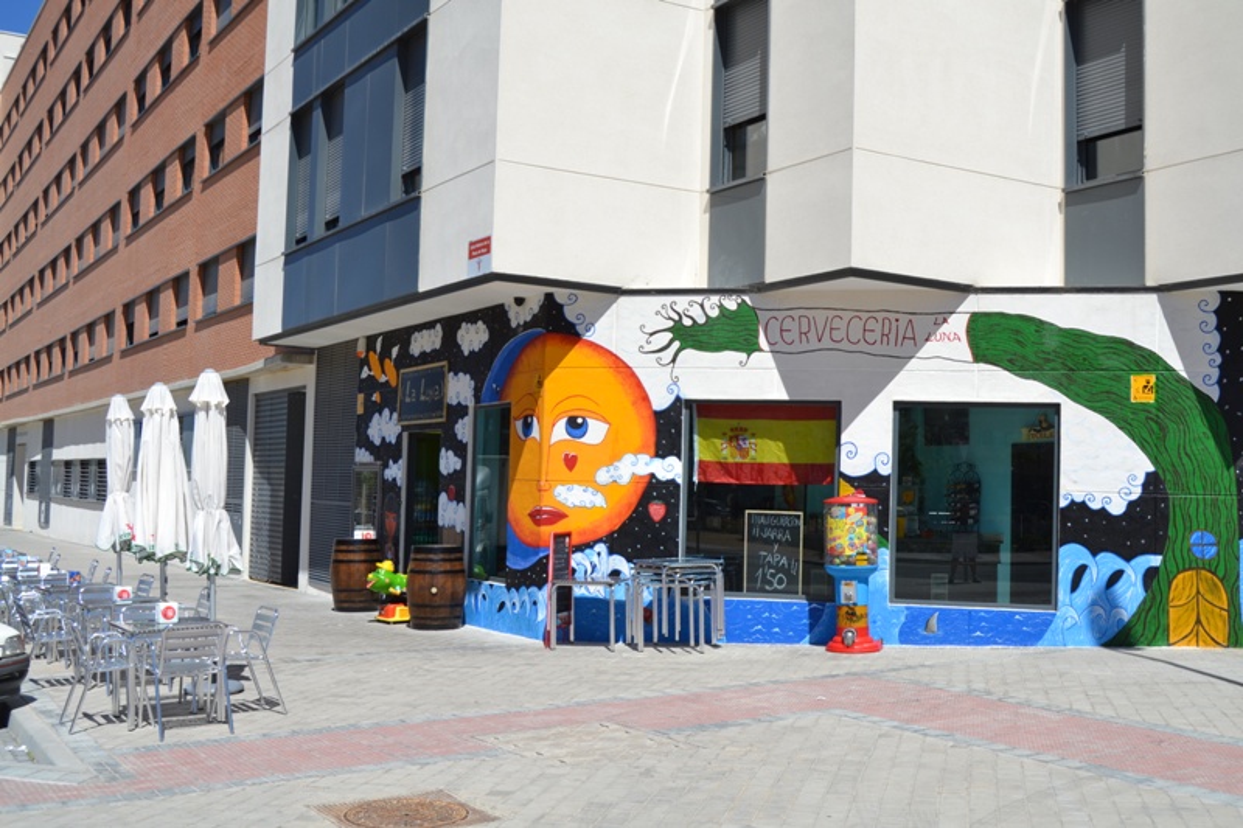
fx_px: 1346
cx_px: 622
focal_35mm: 39
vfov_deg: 34.2
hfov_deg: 49.6
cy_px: 414
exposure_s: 1/320
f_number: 9
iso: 100
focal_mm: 26
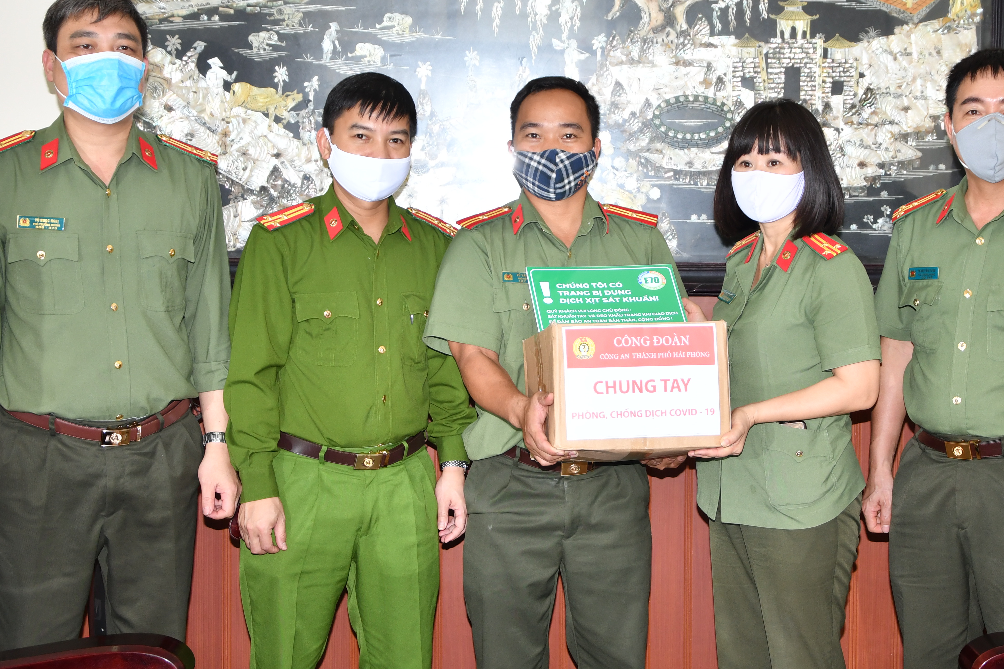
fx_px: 2036
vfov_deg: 18.7
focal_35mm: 73
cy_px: 307
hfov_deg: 27.6
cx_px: 643
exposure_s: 1/200
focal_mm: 34
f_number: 4.2
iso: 400
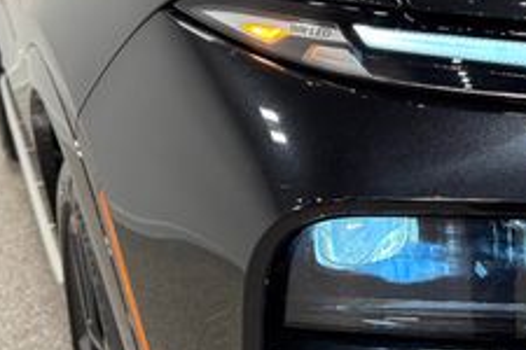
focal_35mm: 71
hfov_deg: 27.3
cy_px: 154
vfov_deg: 19.2
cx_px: 486
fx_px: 1037
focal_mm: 6.76
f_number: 1.78
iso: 160
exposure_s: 1/228
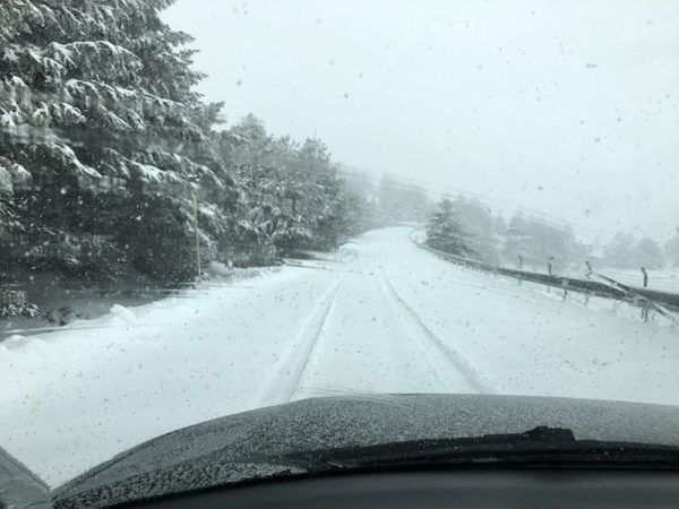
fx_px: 569
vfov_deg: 48.2
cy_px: 254
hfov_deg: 61.7
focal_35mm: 29
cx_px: 340
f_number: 2.2
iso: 25
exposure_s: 1/927
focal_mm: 4.15
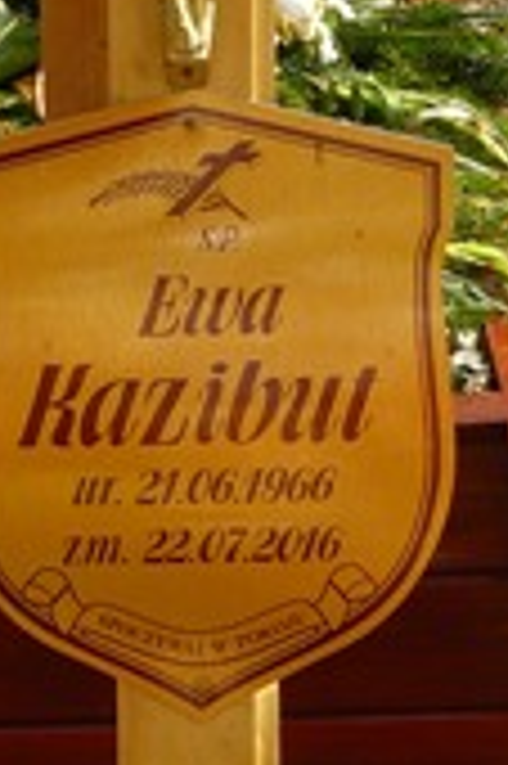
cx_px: 189
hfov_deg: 5.1
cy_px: 0
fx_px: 5663
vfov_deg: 7.7
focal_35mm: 267
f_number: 4.5
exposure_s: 1/250
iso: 100
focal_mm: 11.4
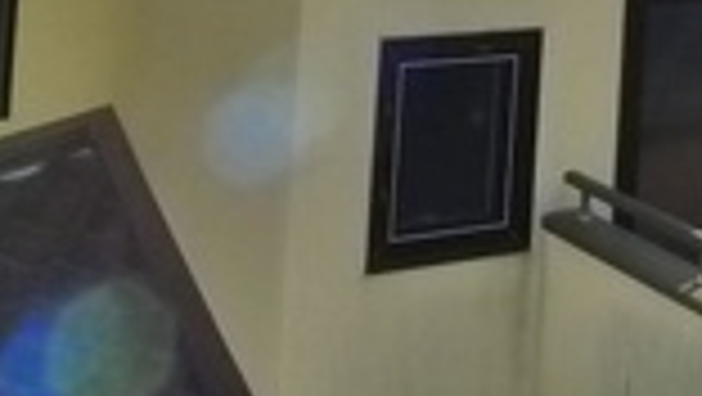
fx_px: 2179
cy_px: -452
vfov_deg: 9.5
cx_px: 814
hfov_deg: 17.5
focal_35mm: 117
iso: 400
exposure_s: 1/1000
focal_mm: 5.1
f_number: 5.6
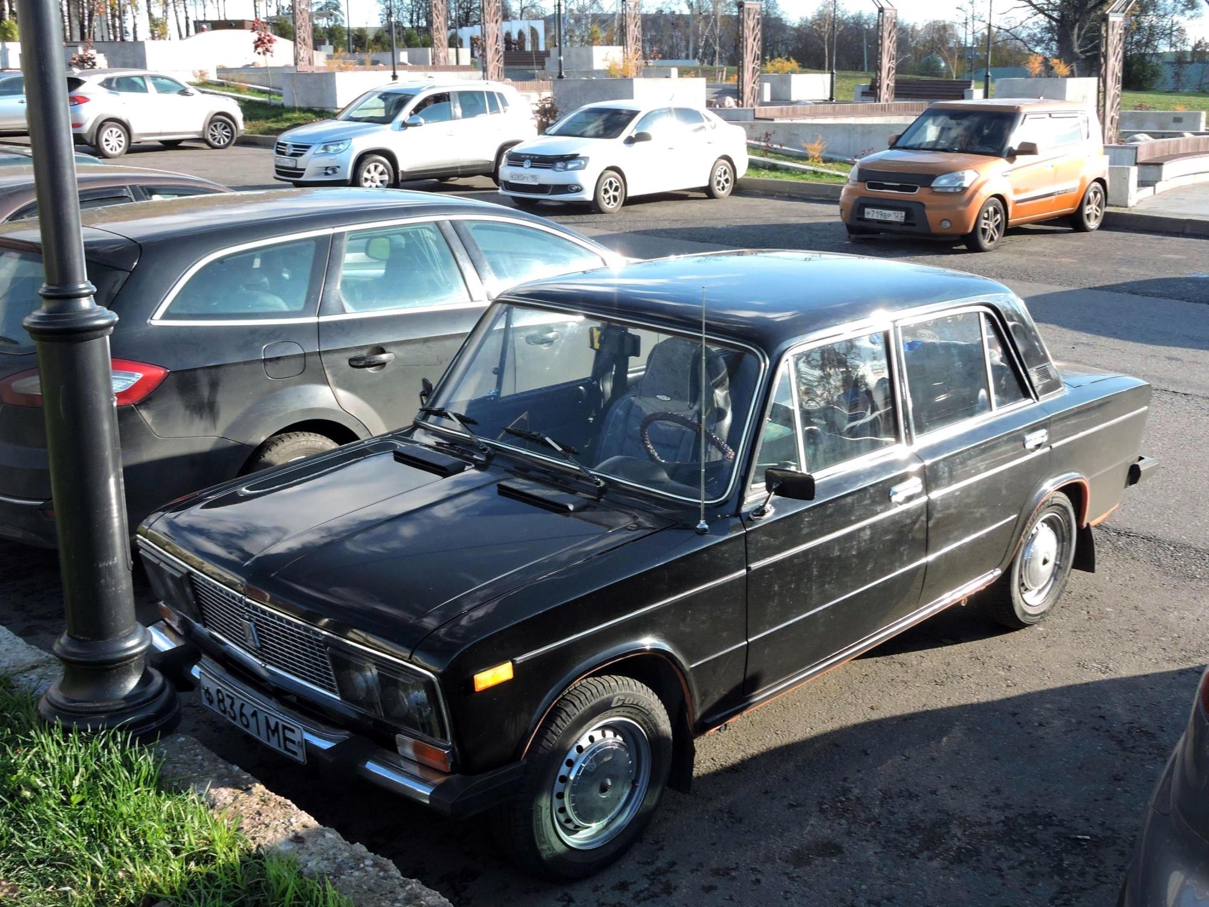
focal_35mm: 35
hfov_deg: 52.6
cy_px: 454
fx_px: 1222
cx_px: 604
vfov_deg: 40.7
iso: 100
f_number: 3.8
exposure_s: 1/200
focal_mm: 6.3
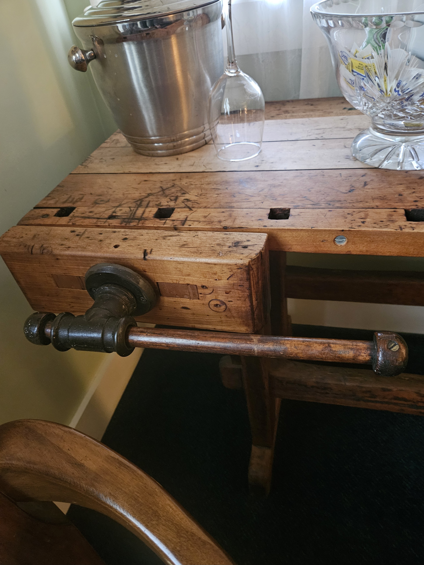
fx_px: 376
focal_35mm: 23
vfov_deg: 73.9
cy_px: 282
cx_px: 212
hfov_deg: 58.9
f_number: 1.8
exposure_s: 1/24
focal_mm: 5.4
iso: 1000
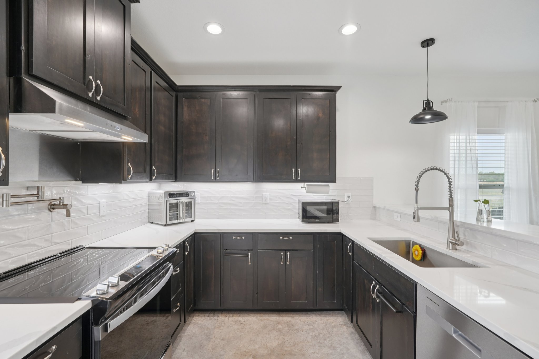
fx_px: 240
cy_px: 180
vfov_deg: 73.7
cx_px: 270
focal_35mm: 16
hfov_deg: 96.7
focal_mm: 16
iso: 320
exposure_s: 1/30
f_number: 8
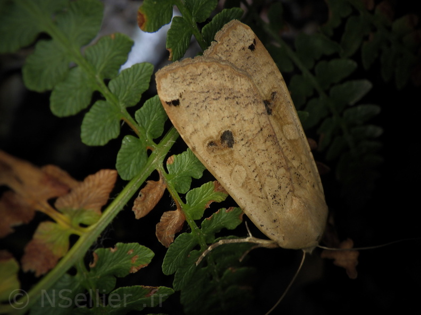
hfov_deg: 54.0
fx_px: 414
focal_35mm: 34
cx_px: 210
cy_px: 158
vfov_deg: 41.8
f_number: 3.8
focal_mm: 6.1
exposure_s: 1/200
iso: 125
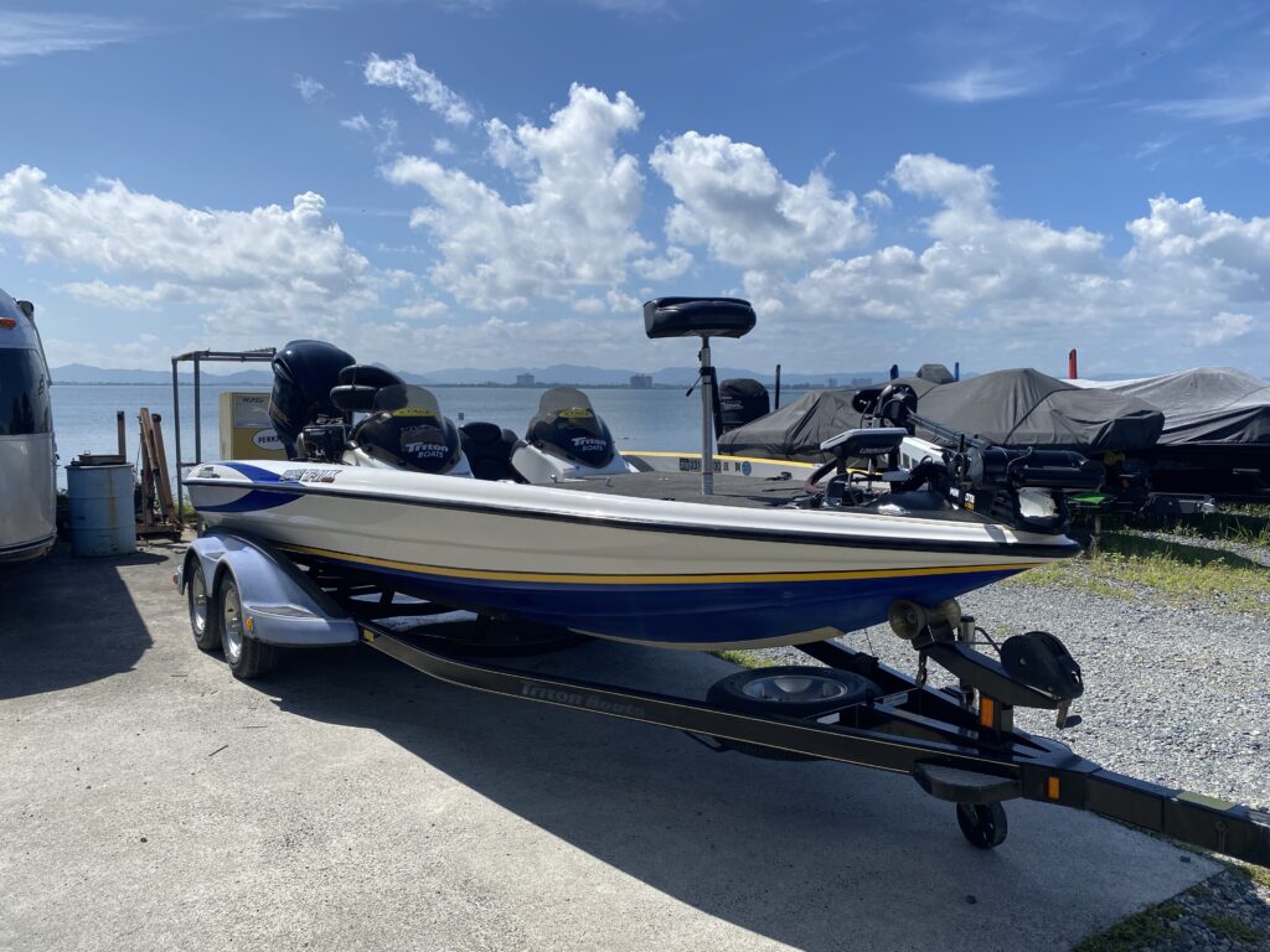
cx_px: 635
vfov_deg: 53.1
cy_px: 476
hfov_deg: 67.3
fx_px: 954
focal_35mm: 26
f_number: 1.8
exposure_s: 1/3497
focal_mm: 4.25
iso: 32
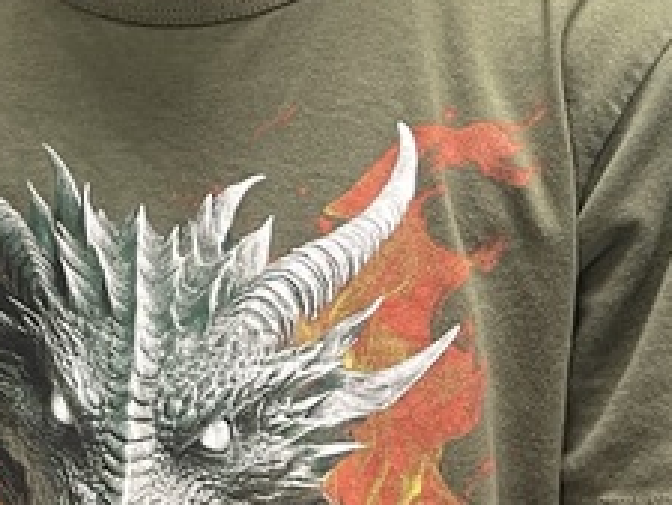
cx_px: -75
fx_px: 2156
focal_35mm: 111
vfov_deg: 12.7
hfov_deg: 17.1
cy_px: -260
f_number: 1.6
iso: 200
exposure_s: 1/60
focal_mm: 5.1
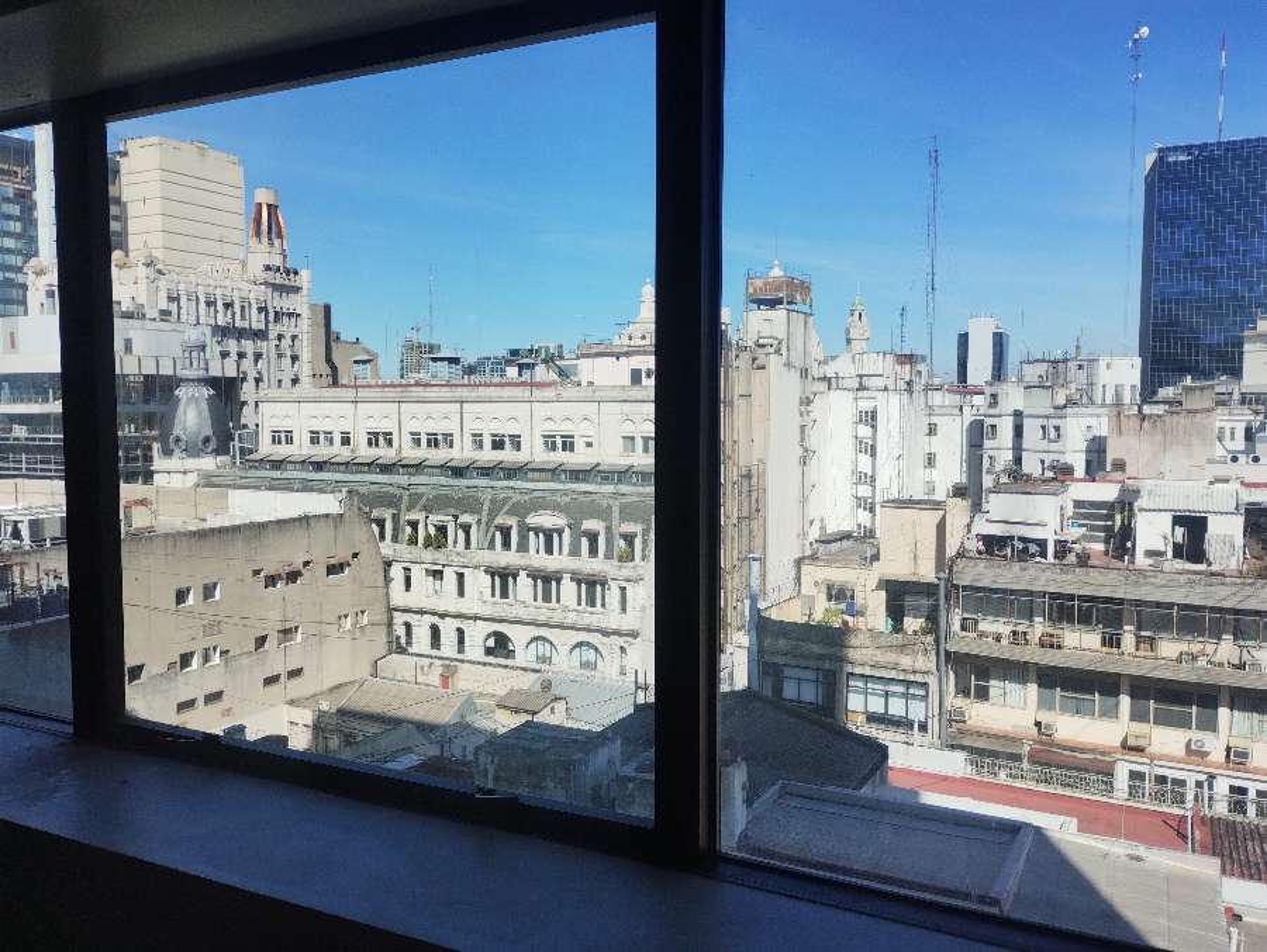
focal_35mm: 28
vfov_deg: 49.8
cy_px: 476
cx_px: 634
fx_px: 1026
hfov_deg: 63.4
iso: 100
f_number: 1.8
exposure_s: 1/262
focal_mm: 4.27
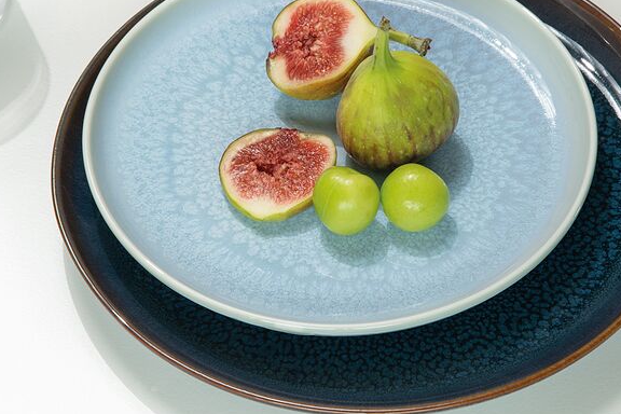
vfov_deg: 8.7
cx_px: 334
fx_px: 2725
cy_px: 153
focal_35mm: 158
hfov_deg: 13.0
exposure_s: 1/4
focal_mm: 105
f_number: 14
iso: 100
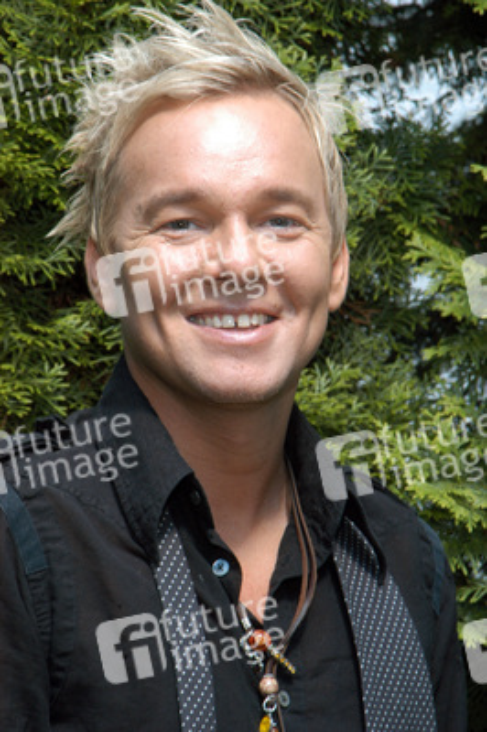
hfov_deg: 7.6
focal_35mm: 180
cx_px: 244
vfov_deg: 11.4
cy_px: 366
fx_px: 3659
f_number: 11
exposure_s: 1/40
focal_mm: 120
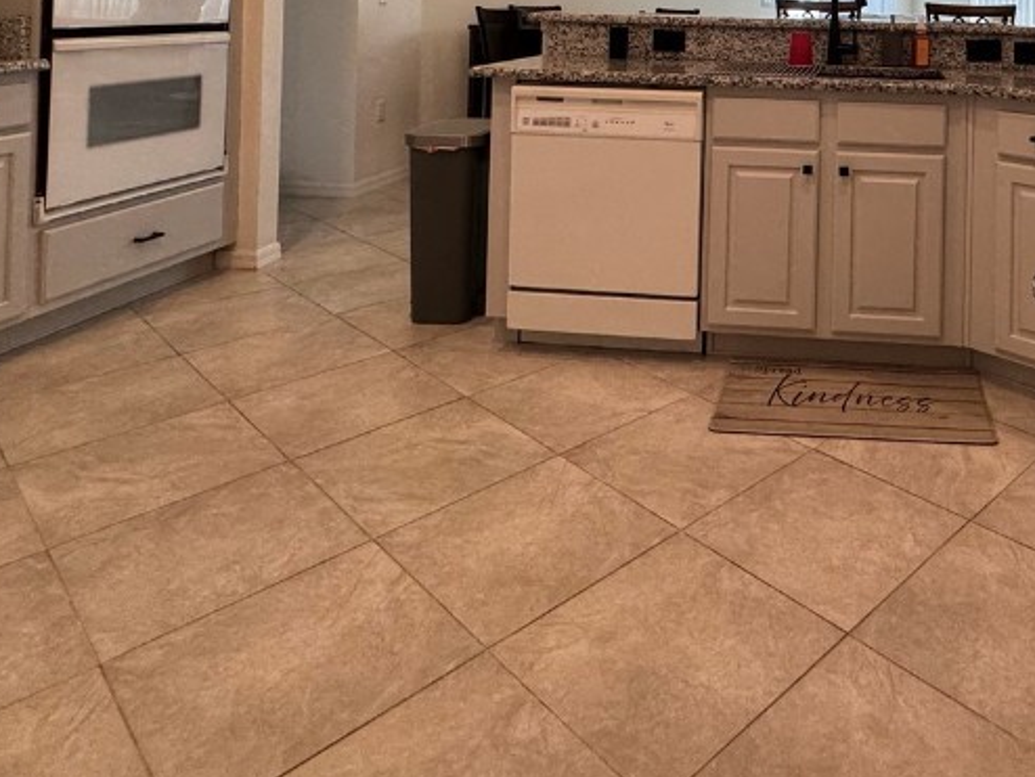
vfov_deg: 41.4
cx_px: 807
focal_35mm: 29
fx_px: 868
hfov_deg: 57.7
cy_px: -15
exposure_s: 1/120
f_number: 2.2
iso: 160
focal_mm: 2.22
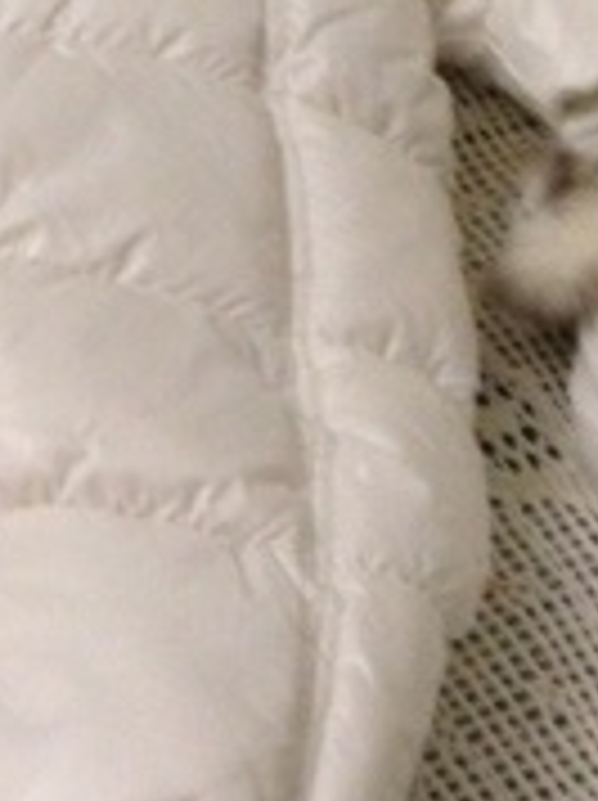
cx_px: -94
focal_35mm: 126
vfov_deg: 15.7
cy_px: 378
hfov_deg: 11.5
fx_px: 2909
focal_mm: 4.28
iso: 320
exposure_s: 1/20
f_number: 2.4
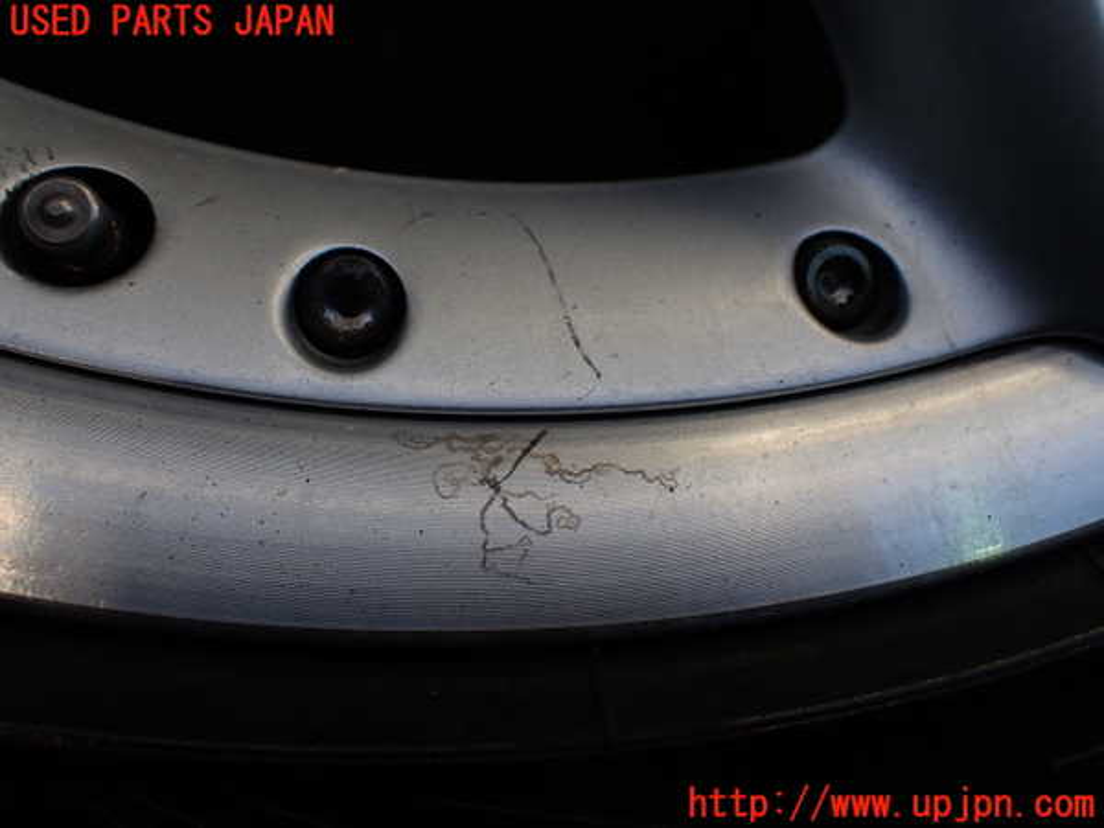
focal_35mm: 30
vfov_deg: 46.8
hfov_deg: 60.0
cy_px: 414
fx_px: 957
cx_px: 552
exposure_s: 1/250
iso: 100
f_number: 3.2
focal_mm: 5.4
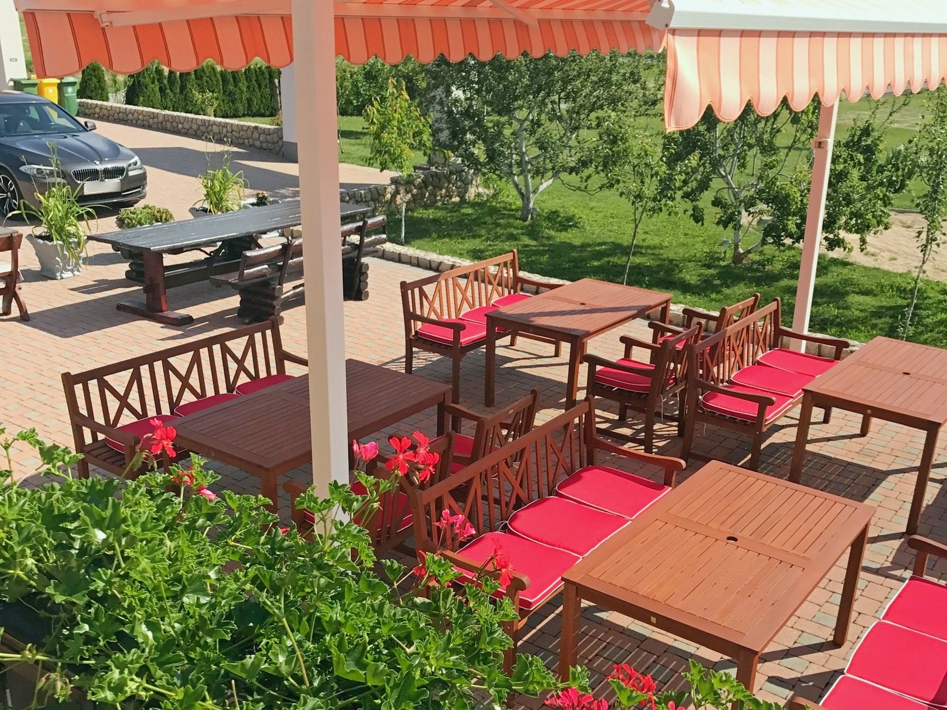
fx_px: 766
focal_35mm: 28
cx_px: 474
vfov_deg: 49.7
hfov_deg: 63.4
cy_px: 355
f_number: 1.8
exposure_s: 1/1880
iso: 20
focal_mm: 3.99
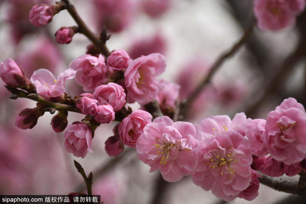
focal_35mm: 210
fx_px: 1785
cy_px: 102
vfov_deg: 6.5
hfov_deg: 9.8
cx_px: 153
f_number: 5.6
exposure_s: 1/250
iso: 100
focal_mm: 140
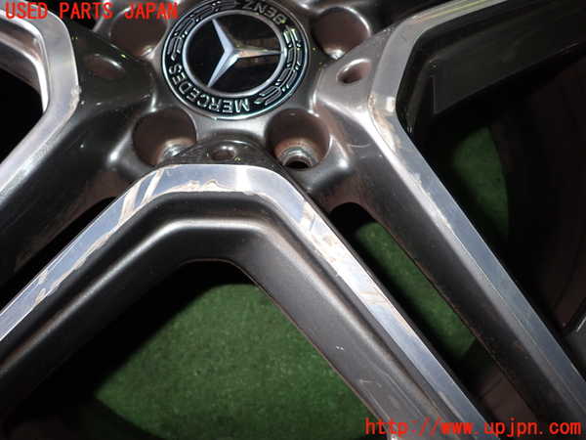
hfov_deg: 69.4
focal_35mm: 25
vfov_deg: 54.9
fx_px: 423
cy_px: 220
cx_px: 293
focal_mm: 4.5
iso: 200
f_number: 5.6
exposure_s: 1/30
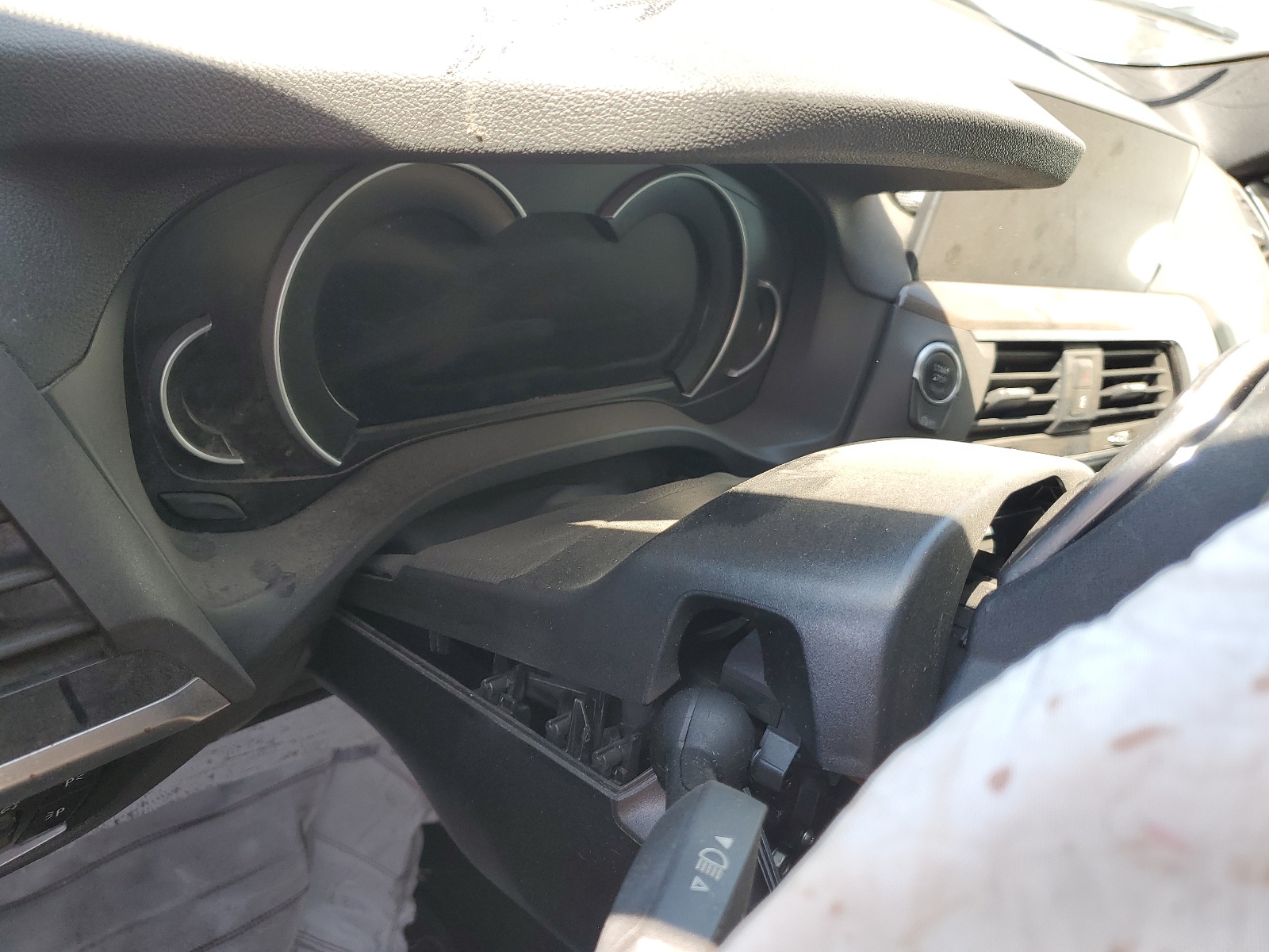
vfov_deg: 53.1
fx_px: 953
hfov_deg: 67.3
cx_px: 634
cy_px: 476
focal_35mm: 26
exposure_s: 1/185
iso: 50
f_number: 1.5
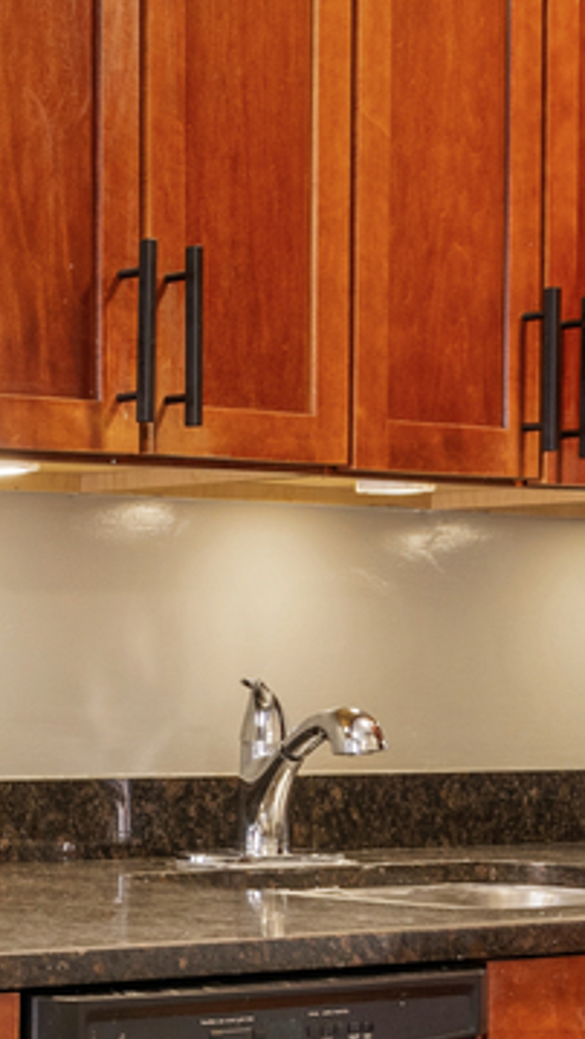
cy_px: 651
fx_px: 2343
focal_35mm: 85
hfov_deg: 10.1
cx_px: -1225
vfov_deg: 24.9
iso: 250
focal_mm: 18
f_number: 9
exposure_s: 1/5
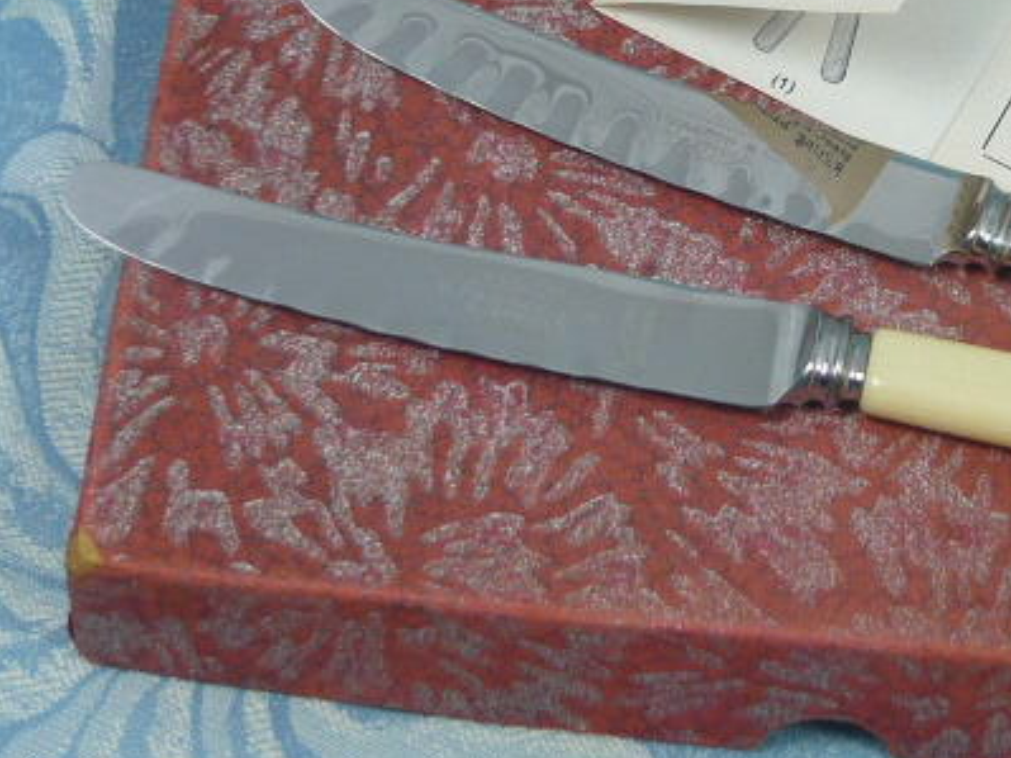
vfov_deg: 14.6
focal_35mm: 101
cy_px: 162
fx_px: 2949
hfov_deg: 19.3
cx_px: 808
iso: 100
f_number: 3.3
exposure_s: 1/250
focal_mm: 6.6
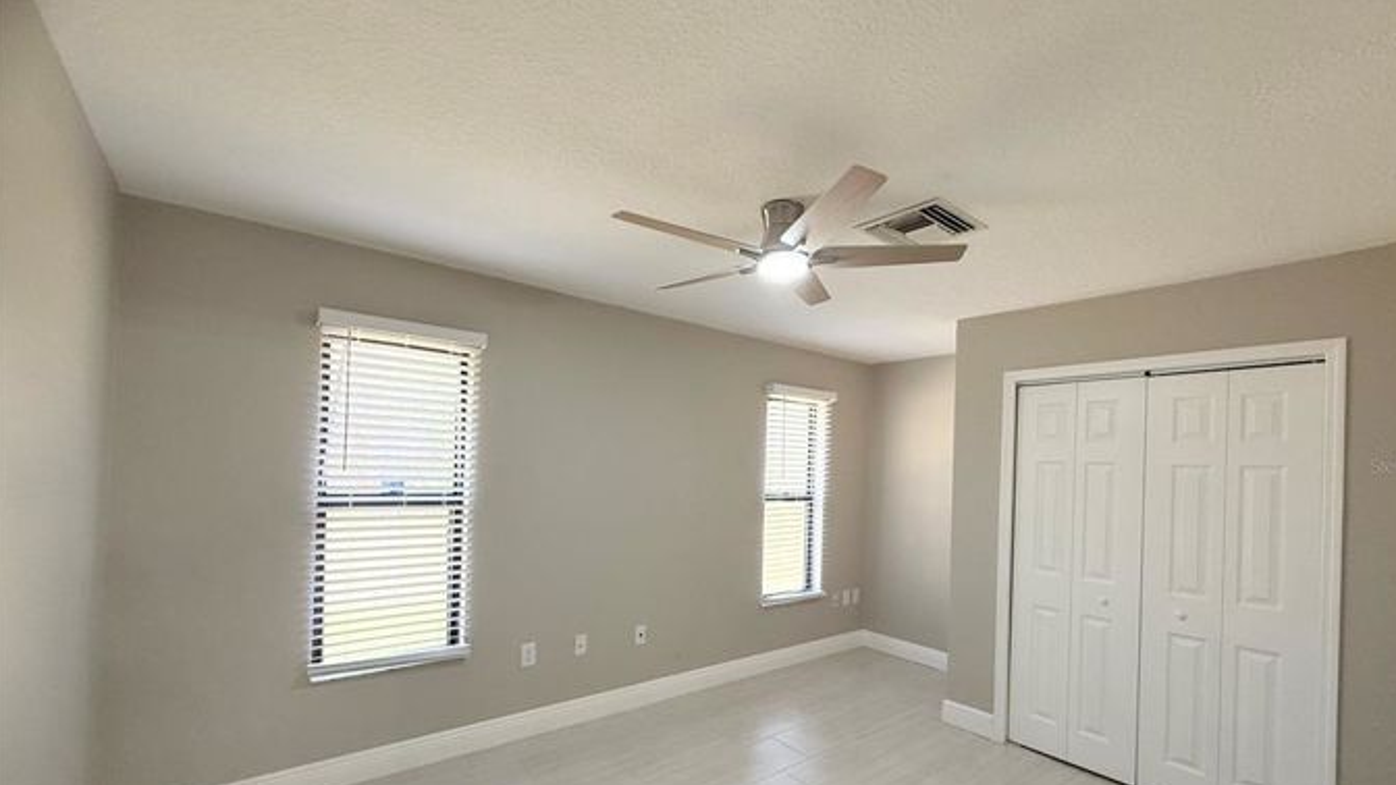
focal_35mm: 16
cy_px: 465
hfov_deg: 99.3
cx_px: 724
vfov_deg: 66.5
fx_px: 592
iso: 200
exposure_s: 1/120
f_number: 2.2
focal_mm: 2.22
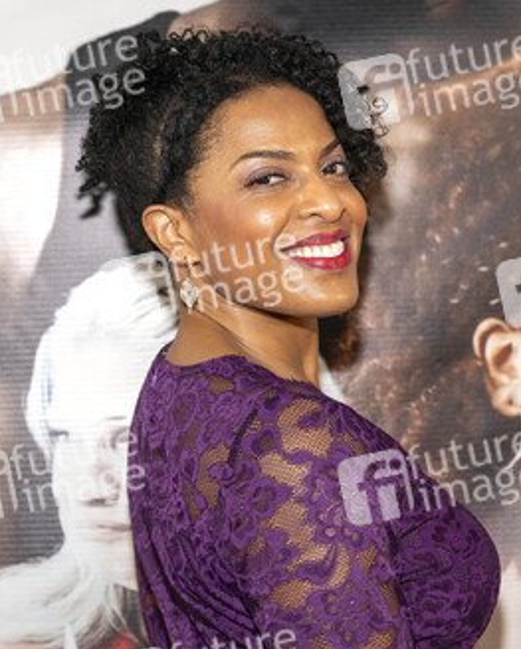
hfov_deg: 17.5
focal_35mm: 88
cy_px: 380
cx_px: 260
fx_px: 1694
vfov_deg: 21.7
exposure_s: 1/200
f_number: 5.6
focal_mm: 77
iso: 400
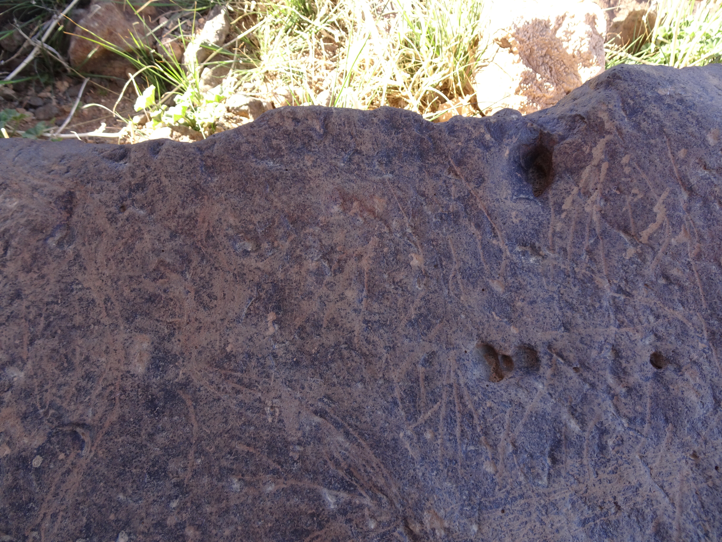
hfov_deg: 71.6
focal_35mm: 24
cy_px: 271
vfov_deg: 56.8
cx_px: 361
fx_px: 501
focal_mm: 4.1
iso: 80
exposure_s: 1/80
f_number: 3.5
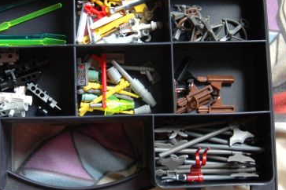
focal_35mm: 74
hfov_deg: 27.2
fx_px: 588
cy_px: 64
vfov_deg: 18.4
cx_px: 94
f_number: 4
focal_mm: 28
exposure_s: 1/60
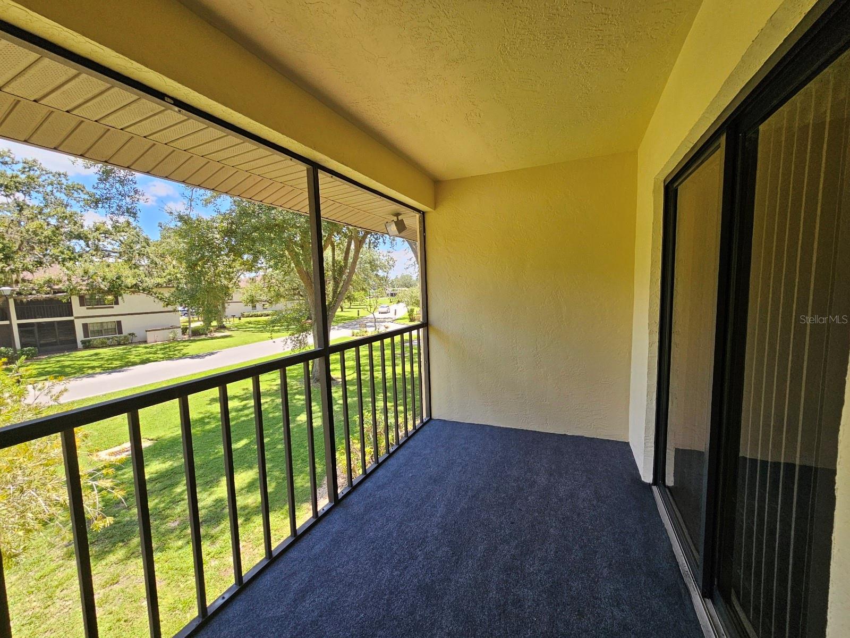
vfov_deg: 89.9
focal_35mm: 13
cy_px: 319
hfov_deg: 106.2
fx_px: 319
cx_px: 425
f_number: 2.2
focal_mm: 2.2
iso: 64
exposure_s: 1/250
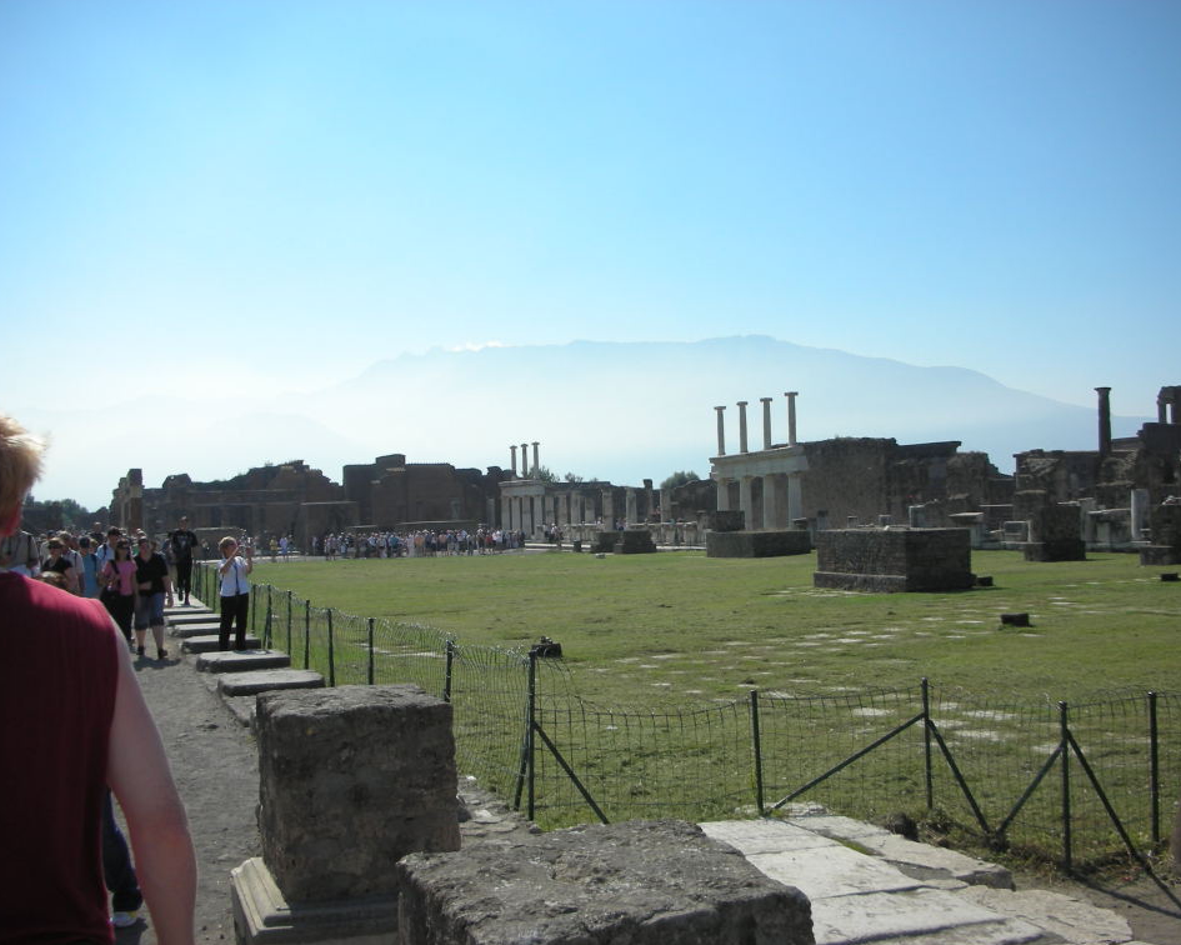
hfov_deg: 49.1
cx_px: 606
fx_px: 1293
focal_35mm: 37
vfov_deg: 40.1
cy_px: 478
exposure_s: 1/144
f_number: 8.5
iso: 50
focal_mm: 5.8
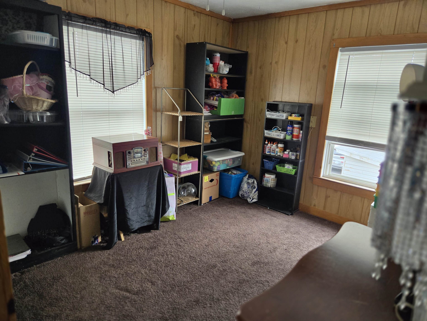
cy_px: 160
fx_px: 284
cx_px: 214
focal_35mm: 23
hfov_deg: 73.9
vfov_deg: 58.9
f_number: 1.8
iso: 400
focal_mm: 5.4
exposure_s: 1/240
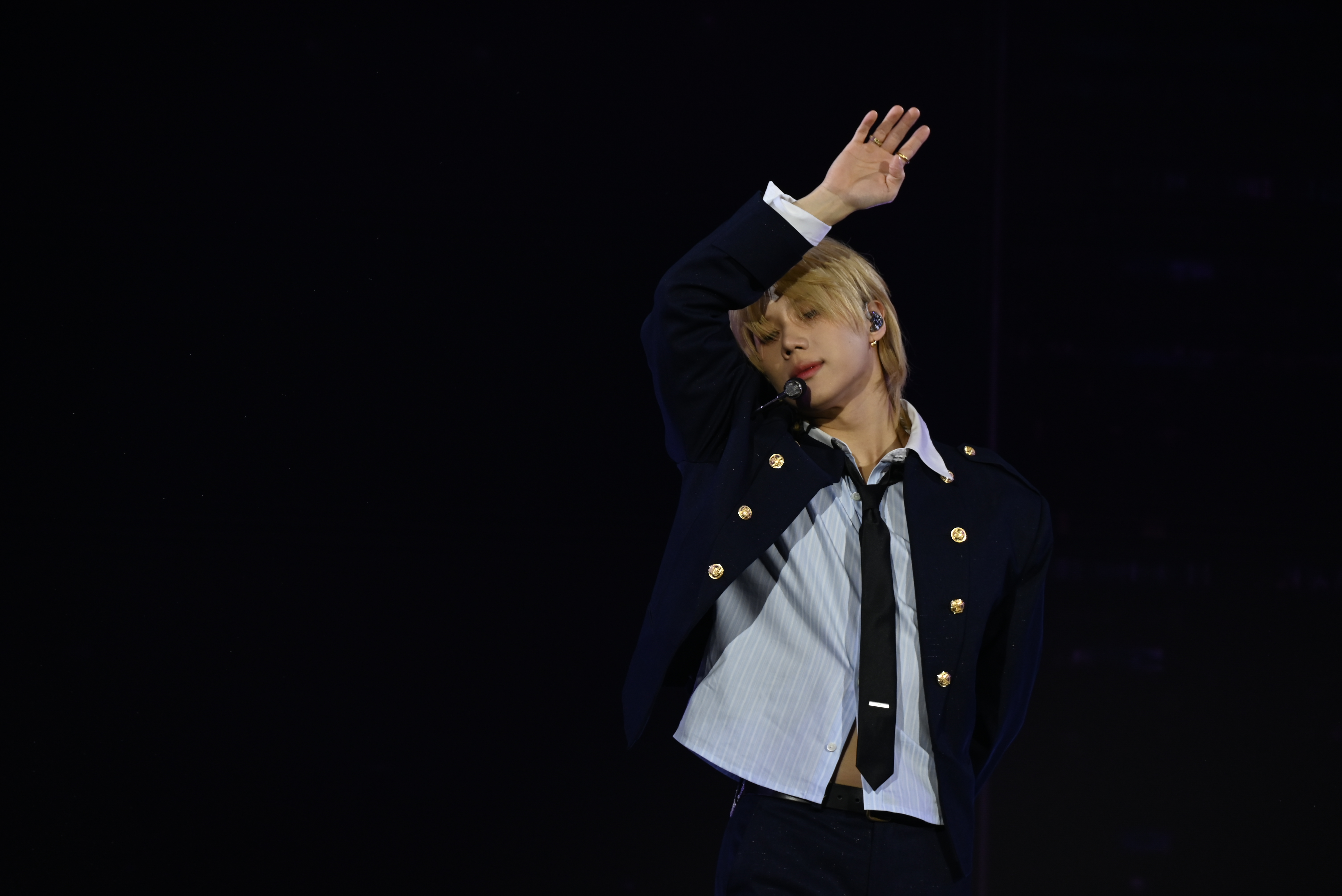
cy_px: 448
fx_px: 10441
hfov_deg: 7.4
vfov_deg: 4.9
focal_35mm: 280
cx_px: 671
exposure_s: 1/320
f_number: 8
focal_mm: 280
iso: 640
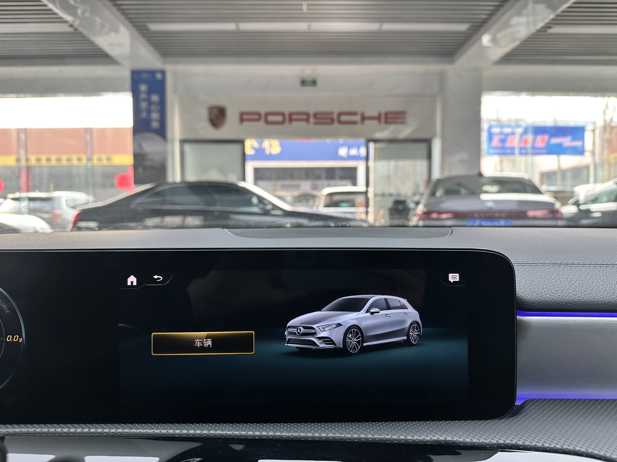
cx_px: 308
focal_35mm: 24
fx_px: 428
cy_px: 231
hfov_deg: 71.6
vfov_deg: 56.8
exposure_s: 1/114
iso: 64
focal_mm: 6.86
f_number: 1.78
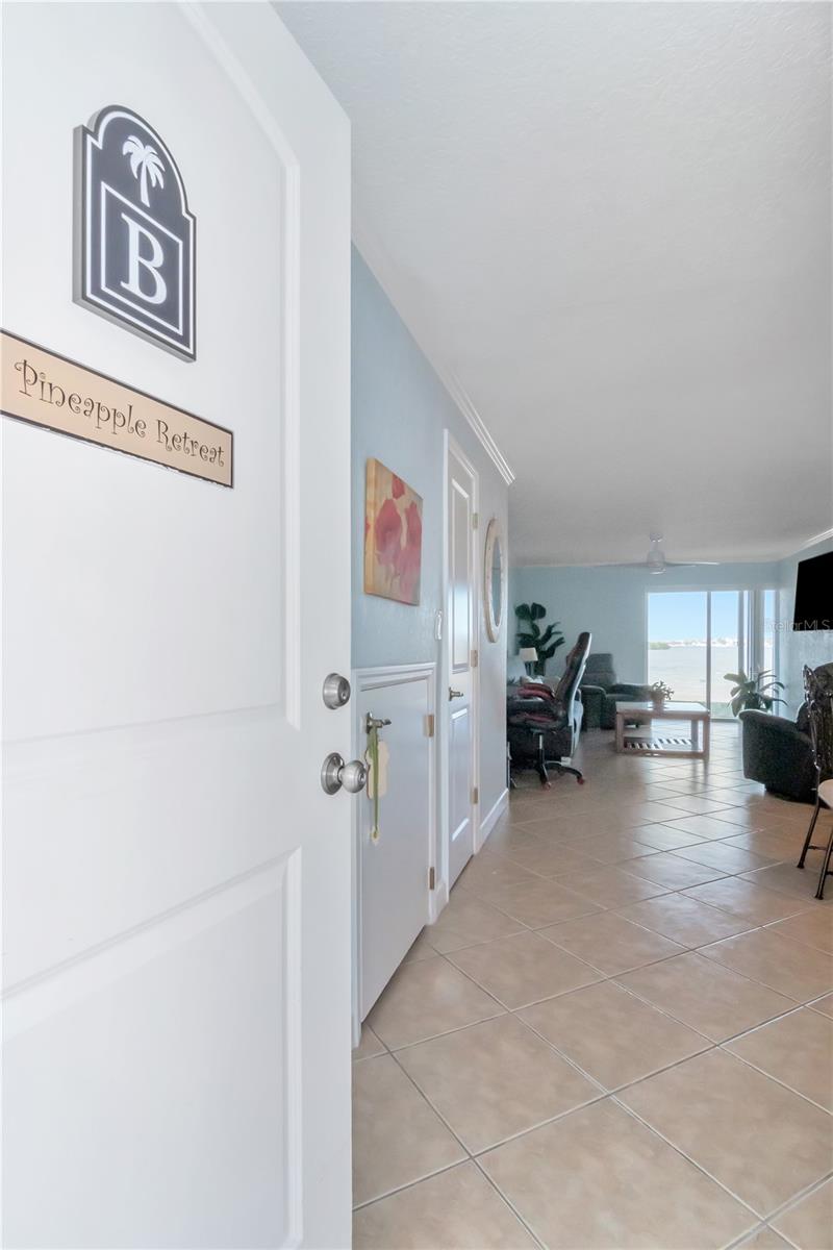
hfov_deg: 72.1
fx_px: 573
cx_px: 416
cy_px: 625
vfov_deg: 95.0
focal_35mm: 16
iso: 1000
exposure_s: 1/200
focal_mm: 11
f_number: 13
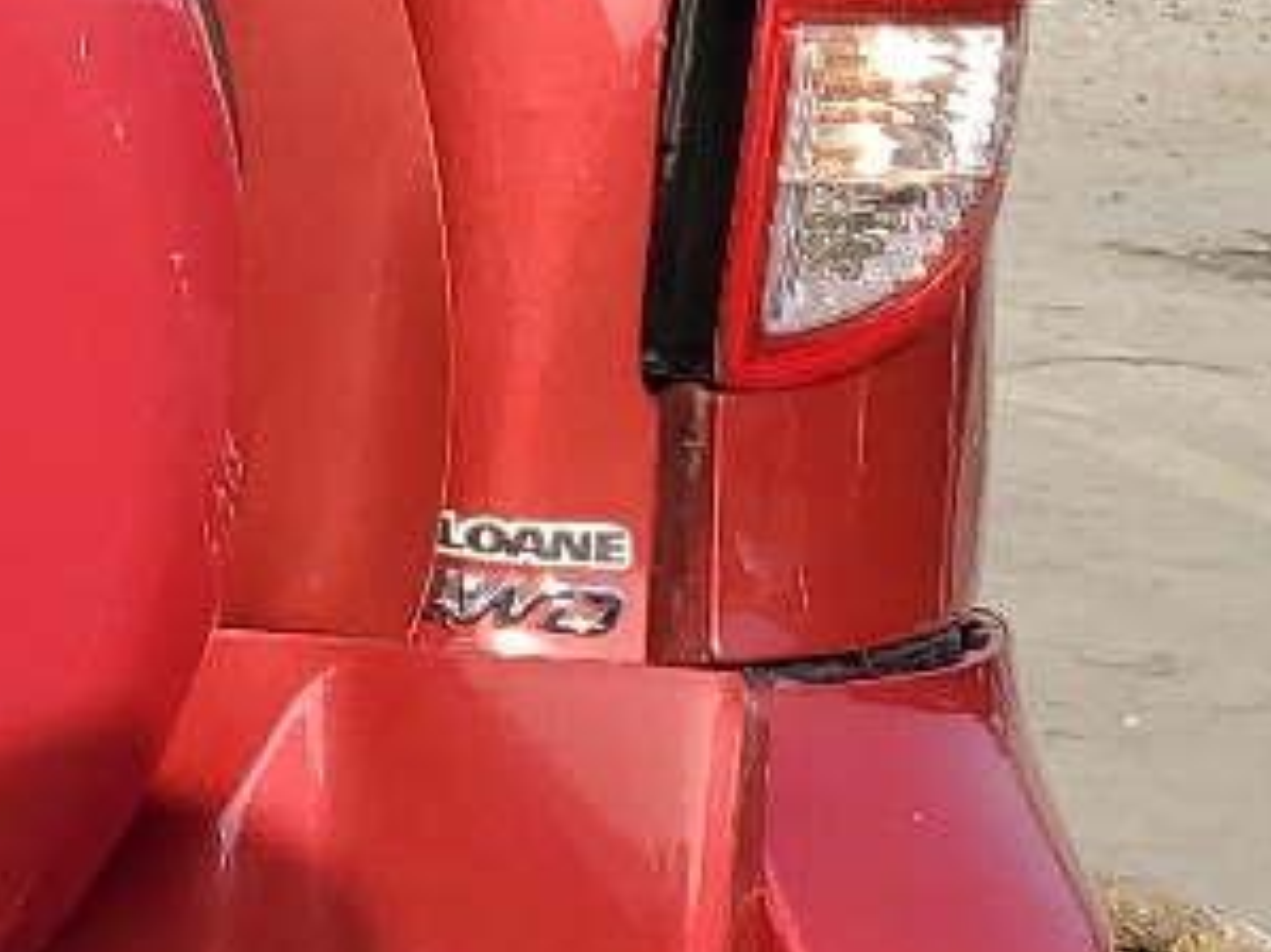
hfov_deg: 12.7
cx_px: -1160
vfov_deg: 10.6
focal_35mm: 139
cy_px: 259
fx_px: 5102
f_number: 1.5
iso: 50
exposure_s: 1/2000
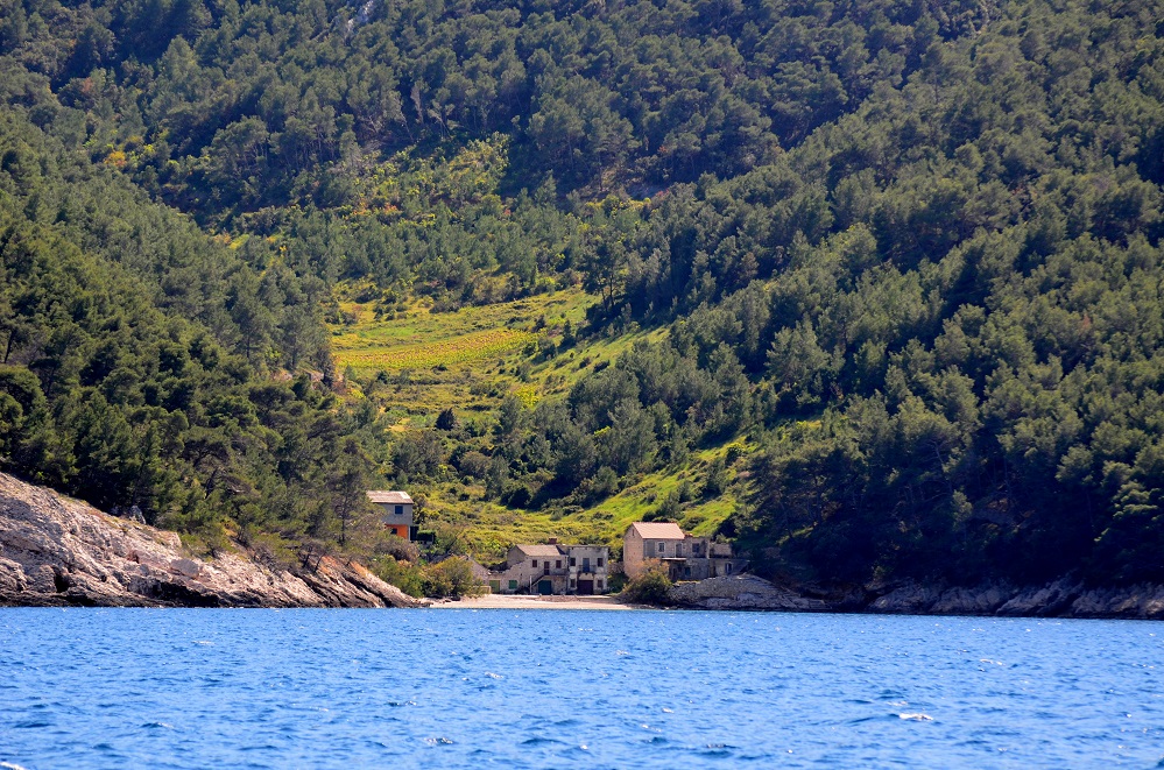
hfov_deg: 10.2
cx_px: 582
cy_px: 385
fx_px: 6532
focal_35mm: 202
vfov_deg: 6.7
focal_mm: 135
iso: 400
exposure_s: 1/1250
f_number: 4.8
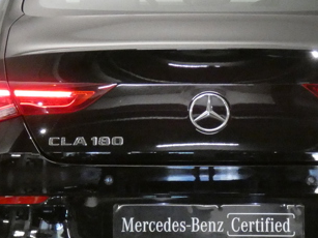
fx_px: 1579
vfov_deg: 8.6
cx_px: 208
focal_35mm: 172
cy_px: 132
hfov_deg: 11.5
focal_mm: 11.9
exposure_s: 1/80
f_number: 4.2
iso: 1600
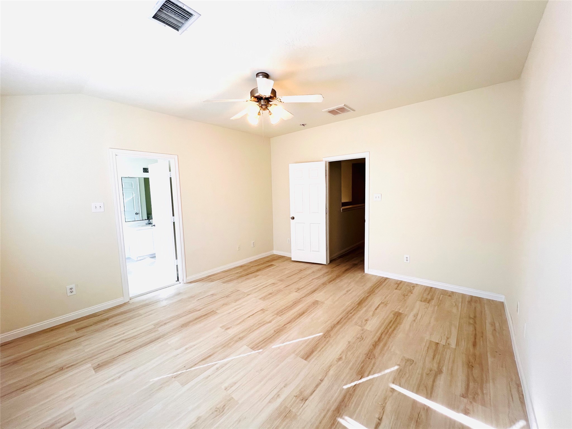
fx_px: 215
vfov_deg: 89.9
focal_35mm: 13
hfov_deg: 106.2
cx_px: 286
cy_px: 214
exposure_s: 1/120
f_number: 1.8
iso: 50
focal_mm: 1.57
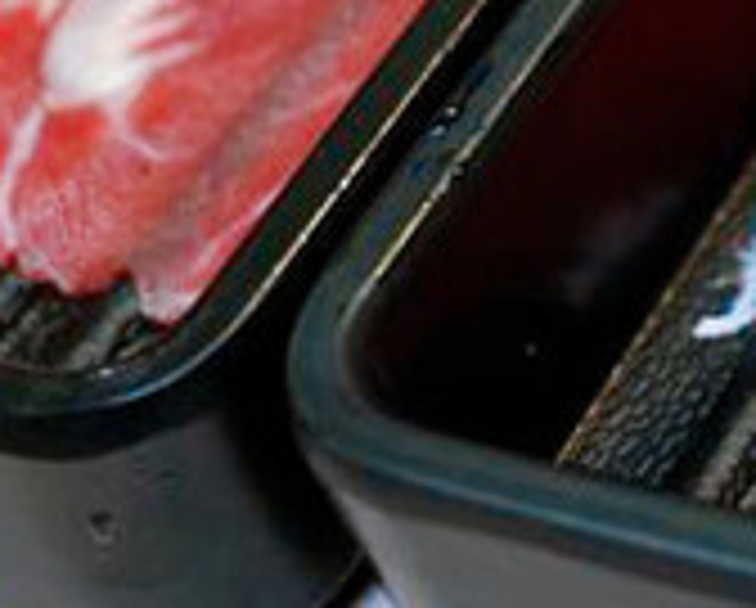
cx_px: 1678
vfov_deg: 8.5
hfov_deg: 9.7
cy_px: -59
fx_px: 4034
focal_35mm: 180
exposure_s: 1/50
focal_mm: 38
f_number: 4.5
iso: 320
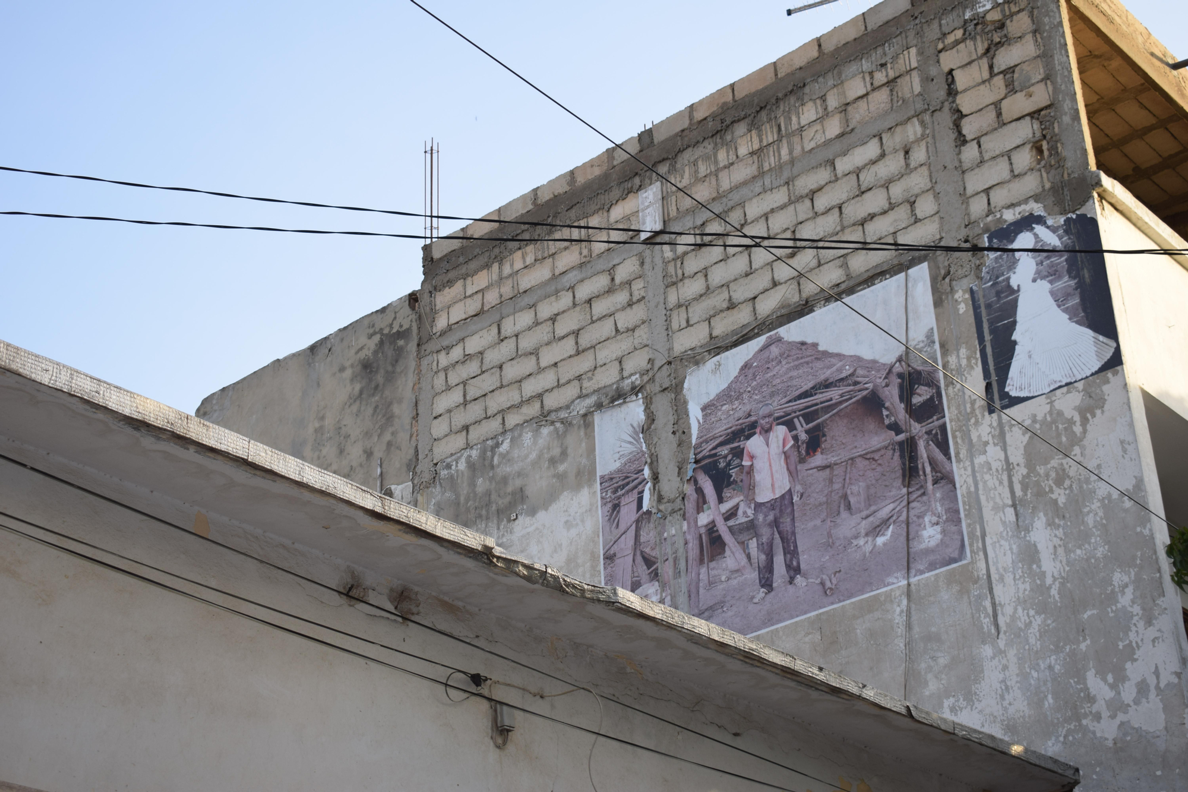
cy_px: 396
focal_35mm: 57
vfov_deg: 23.8
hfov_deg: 35.1
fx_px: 1881
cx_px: 594
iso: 110
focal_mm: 38
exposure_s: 1/125
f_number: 5.6
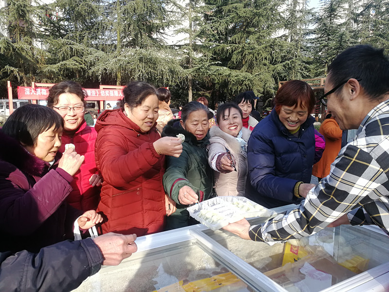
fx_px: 303
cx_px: 194
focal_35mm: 27
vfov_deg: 51.4
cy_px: 146
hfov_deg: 65.3
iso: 100
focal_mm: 3.84
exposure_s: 1/527
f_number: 2.2
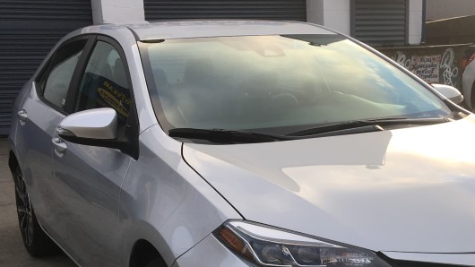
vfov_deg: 19.4
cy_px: 237
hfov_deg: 34.0
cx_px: 317
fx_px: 768
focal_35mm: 61
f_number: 2.2
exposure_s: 1/221
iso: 25
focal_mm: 4.15
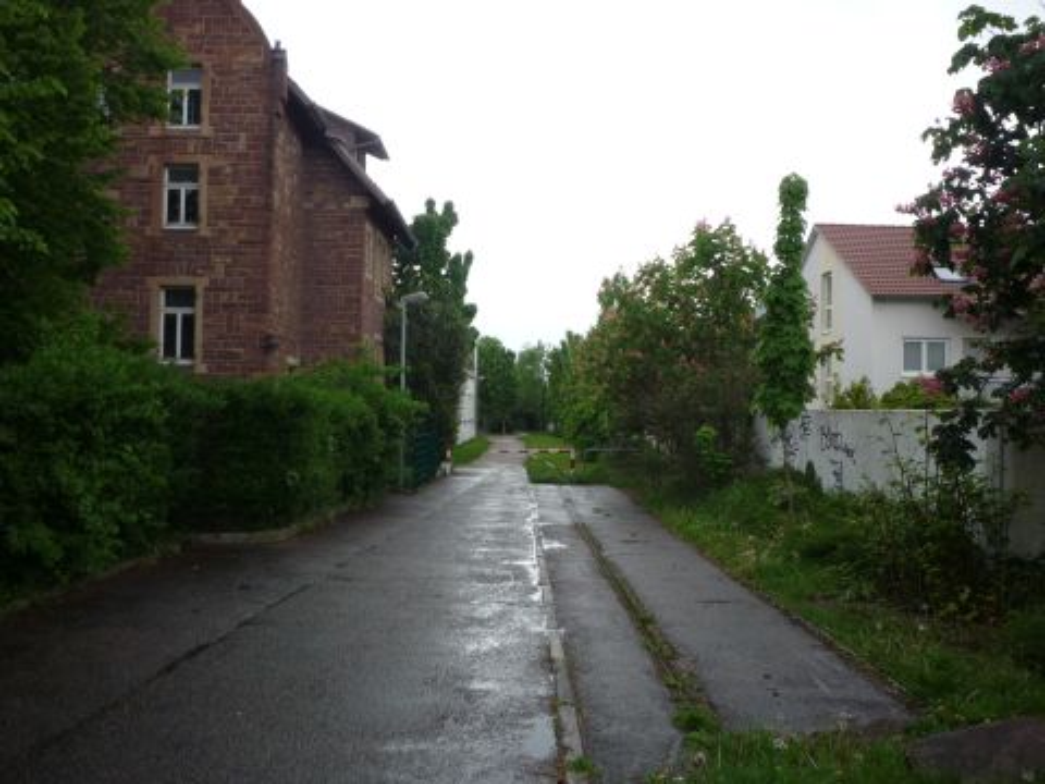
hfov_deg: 56.8
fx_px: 966
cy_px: 392
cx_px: 522
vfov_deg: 44.2
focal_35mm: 32
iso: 100
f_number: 4
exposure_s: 1/125
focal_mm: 5.2
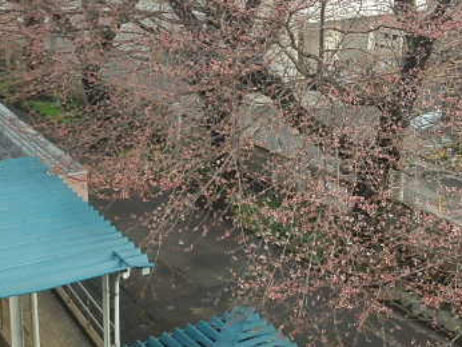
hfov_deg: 30.7
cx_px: 382
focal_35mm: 61
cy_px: 63
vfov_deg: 23.6
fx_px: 815
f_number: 3.7
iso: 80
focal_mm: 5.9
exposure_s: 1/60
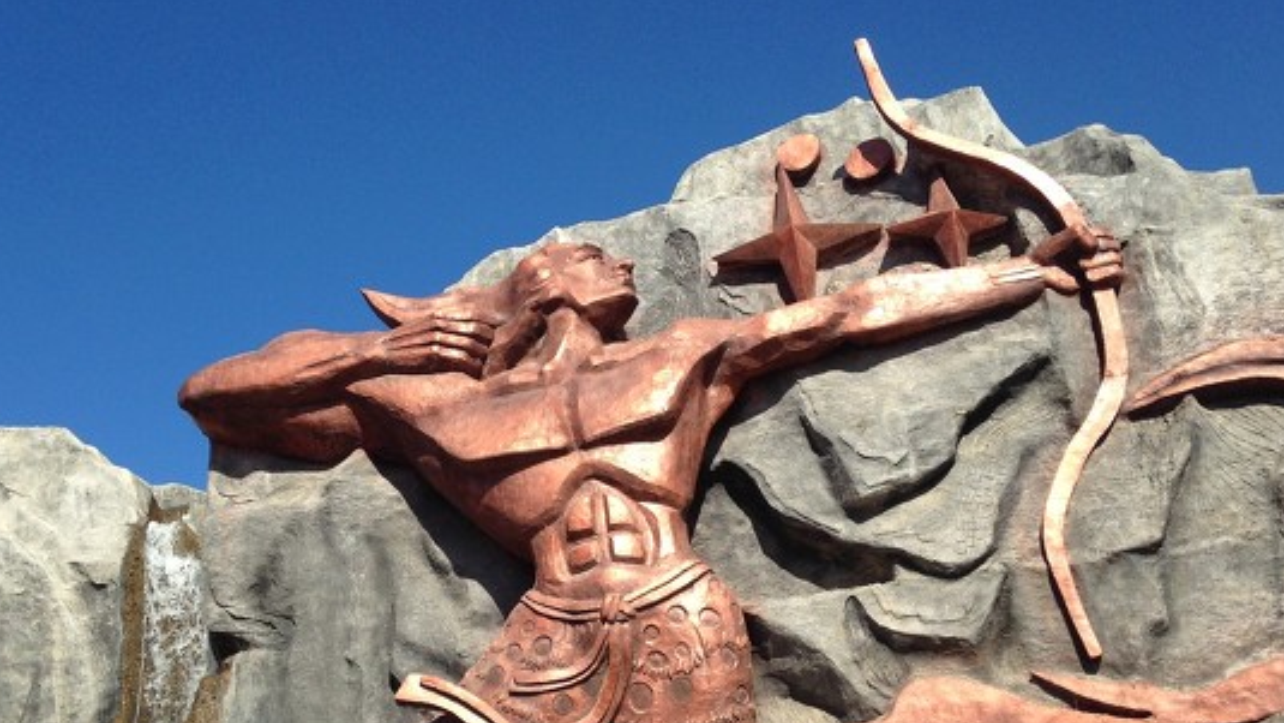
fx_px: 1464
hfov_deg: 47.3
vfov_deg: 27.4
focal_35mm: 43
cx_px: 614
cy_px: 524
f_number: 2.4
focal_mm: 4.12
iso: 50
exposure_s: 1/1506
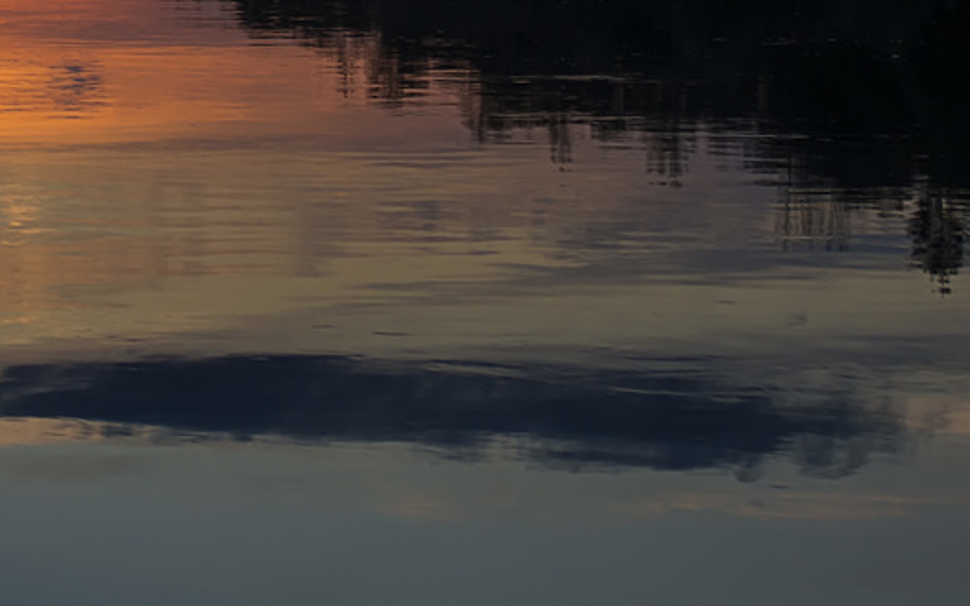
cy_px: -62
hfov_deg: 12.7
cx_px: 48
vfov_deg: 8.0
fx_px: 4309
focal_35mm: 163
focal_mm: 40
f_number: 5.6
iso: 100
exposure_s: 1/160
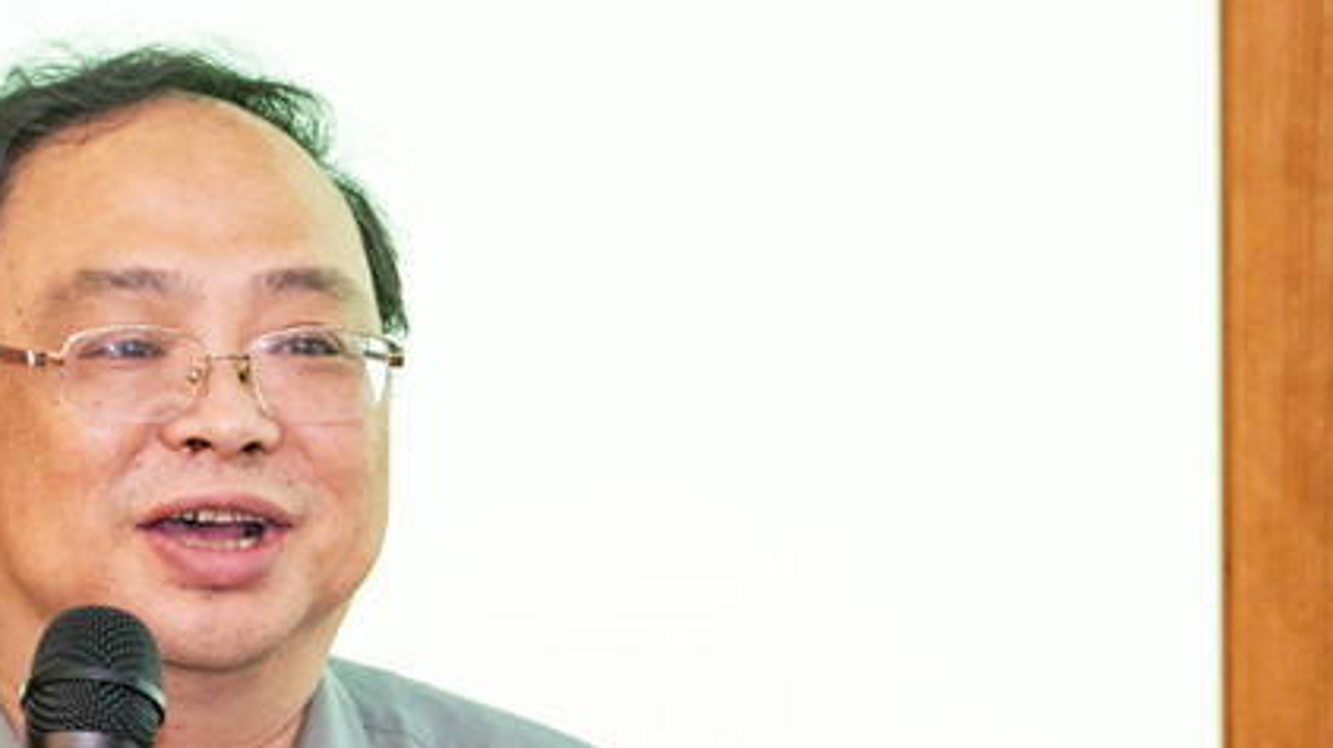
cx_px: 313
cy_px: 1057
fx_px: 11059
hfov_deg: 6.9
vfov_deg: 3.9
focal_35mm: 313
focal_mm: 105
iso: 640
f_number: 4.5
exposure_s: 1/125
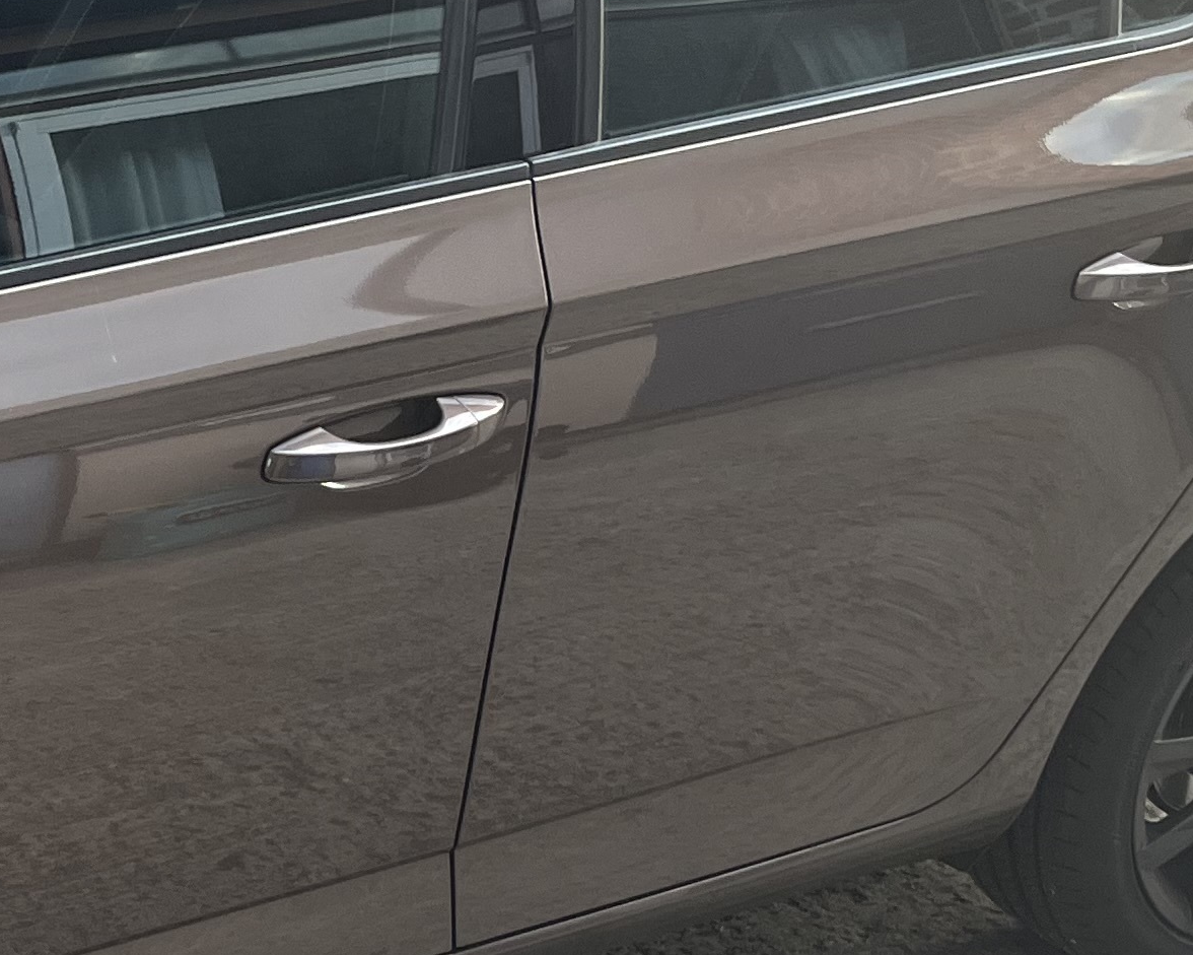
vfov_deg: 17.6
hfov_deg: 20.9
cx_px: -136
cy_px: 677
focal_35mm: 87
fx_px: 3072
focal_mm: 5.1
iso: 125
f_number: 1.6
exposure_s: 1/121
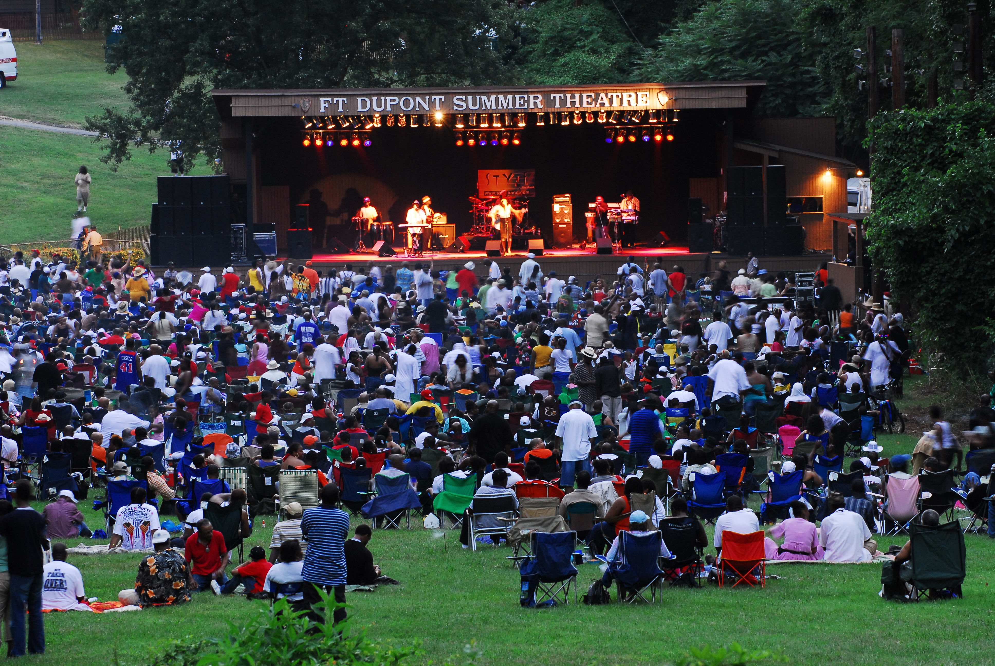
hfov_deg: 9.1
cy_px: 333
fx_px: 6226
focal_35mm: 225
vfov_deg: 6.1
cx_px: 498
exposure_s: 1/3
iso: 640
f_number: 7.1
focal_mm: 150
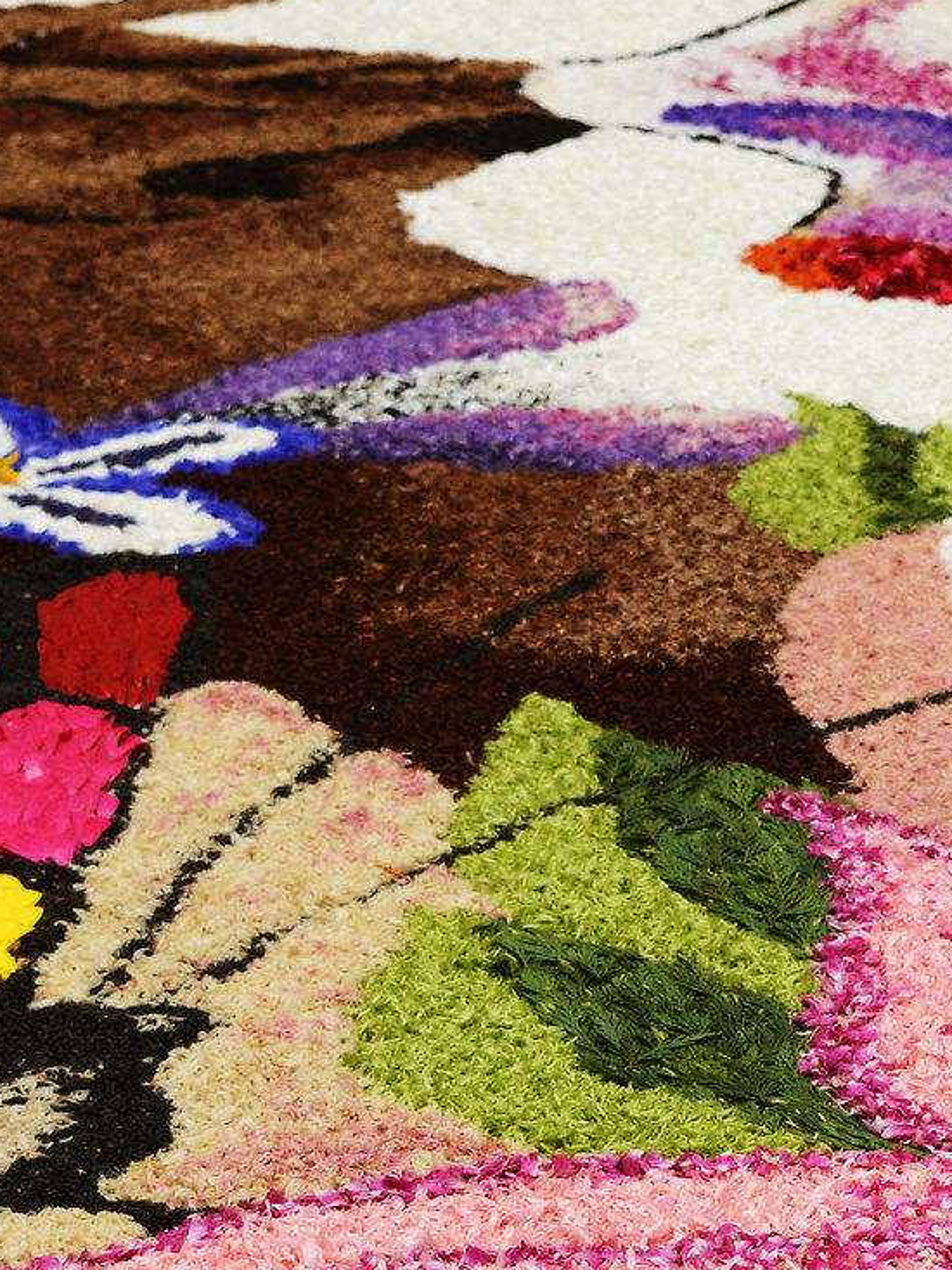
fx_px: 8989
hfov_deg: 6.0
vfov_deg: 8.1
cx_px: 988
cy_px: 1058
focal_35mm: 245
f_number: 8
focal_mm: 52
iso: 200
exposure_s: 1/250
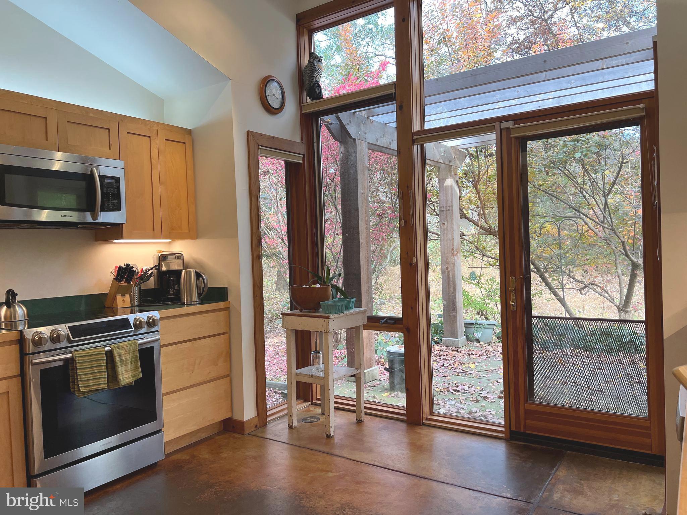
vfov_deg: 53.1
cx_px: 344
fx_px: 516
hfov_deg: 67.3
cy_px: 258
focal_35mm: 26
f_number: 1.5
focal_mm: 5.7
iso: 64
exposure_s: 1/120
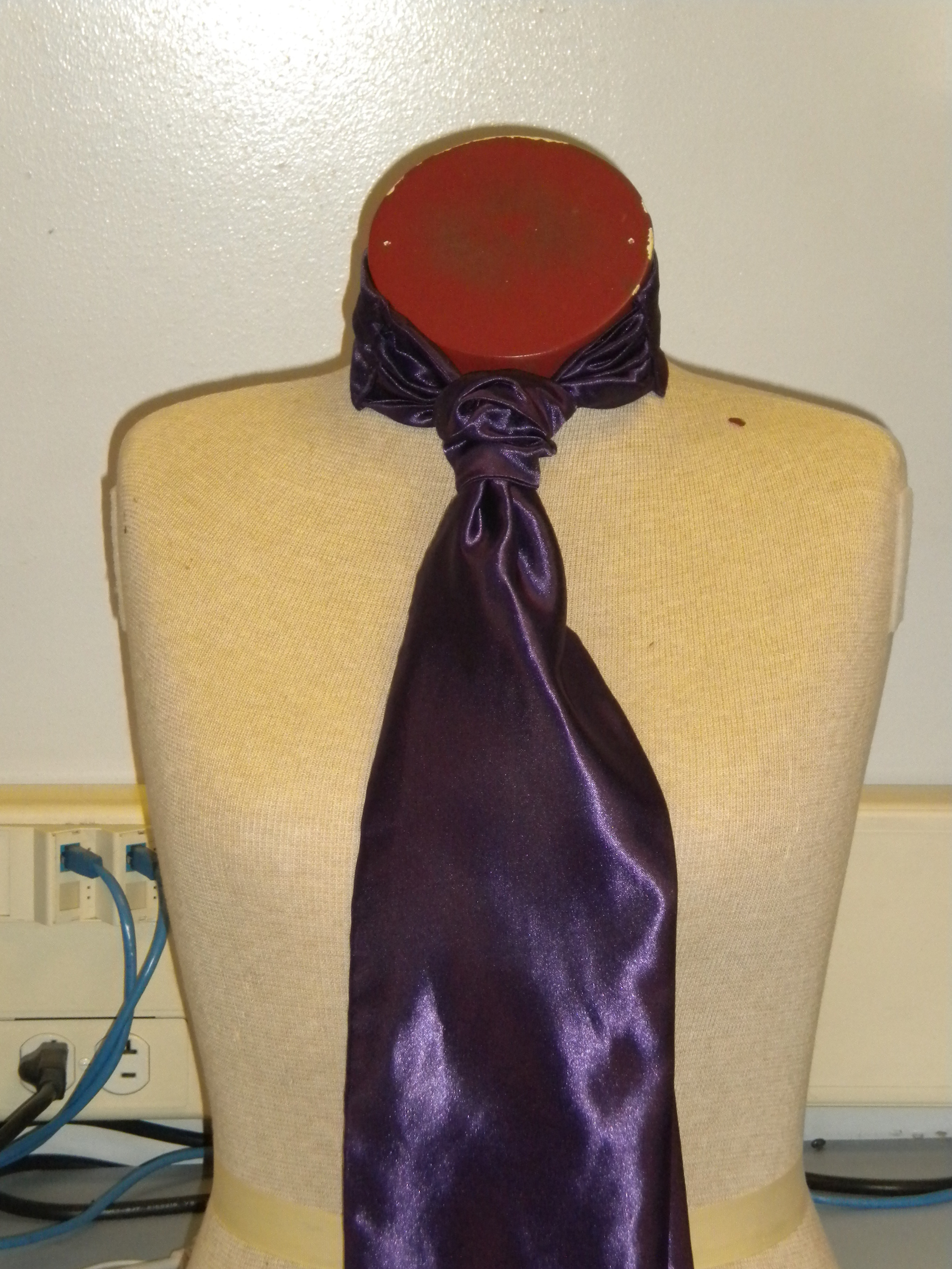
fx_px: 3520
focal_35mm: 96
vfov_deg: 20.4
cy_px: 634
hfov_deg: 15.4
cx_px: 476
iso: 400
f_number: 5.7
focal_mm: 17.3
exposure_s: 1/60
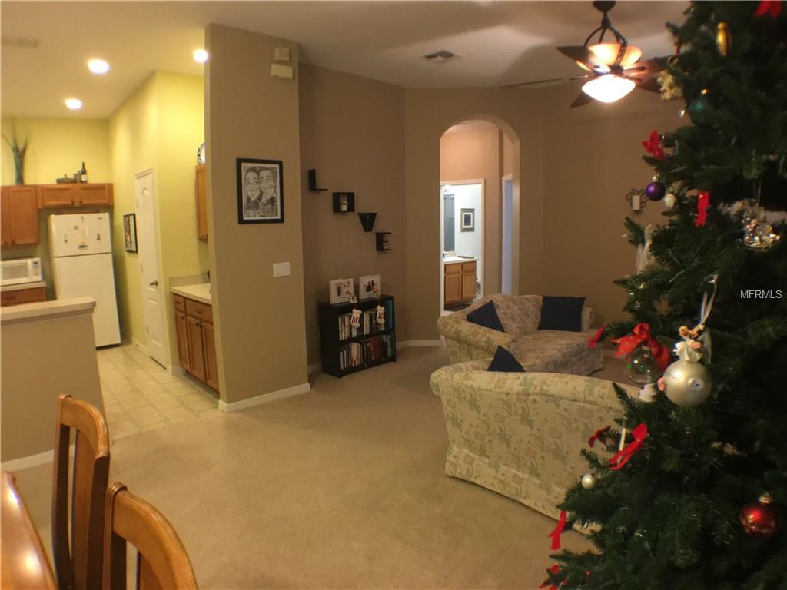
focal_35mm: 29
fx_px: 659
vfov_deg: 48.2
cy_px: 295
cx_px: 394
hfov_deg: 61.7
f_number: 2.2
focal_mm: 4.15
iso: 160
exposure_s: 1/30
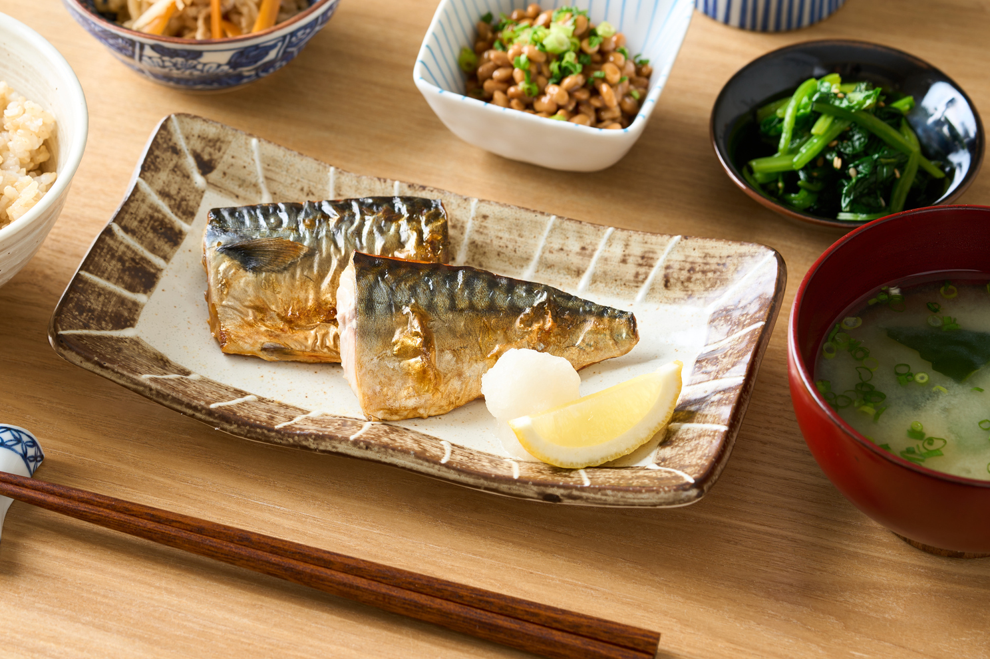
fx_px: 3326
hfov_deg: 16.9
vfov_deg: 11.3
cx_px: 433
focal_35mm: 121
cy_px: 272
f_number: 5.6
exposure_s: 1/125
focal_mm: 90
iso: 100
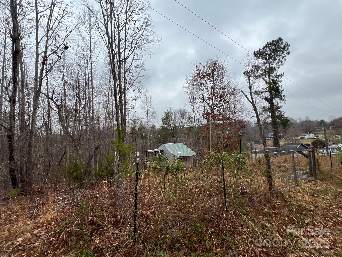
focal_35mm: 13
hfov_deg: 106.2
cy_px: 128
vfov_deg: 89.9
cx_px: 171
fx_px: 128
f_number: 1.8
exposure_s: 1/1508
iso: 32
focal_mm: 1.57
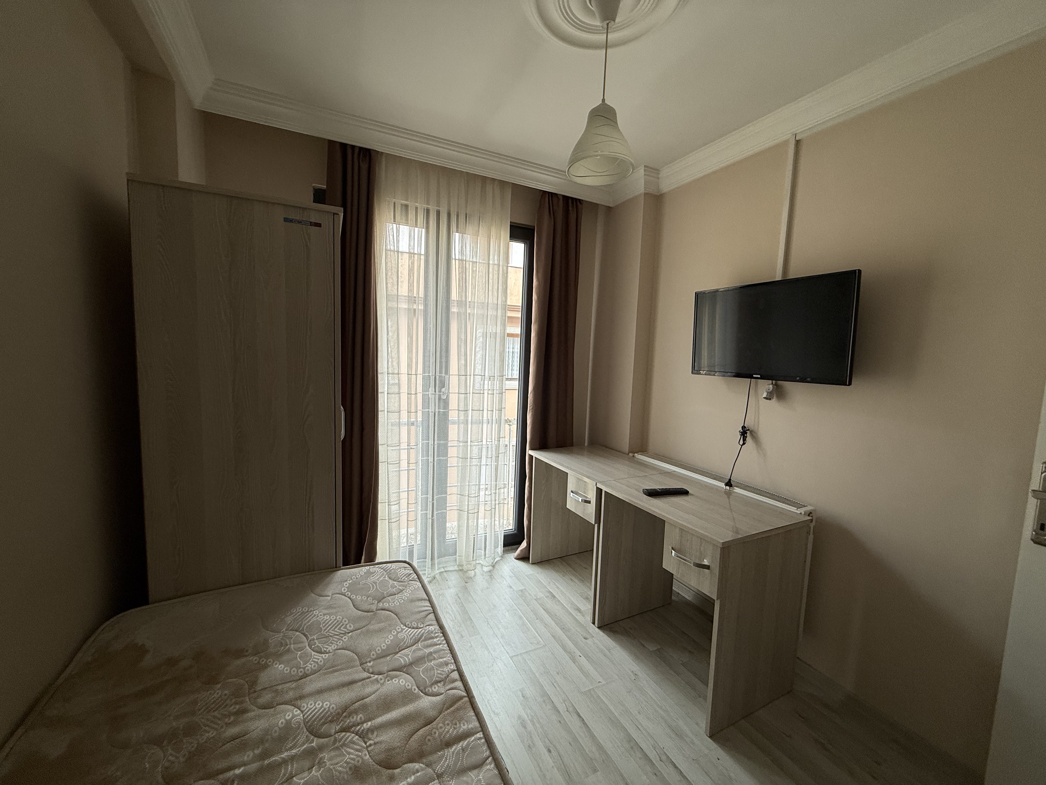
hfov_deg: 102.1
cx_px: 523
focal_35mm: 14
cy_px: 392
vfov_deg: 85.7
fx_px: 423
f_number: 2.2
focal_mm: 2.22
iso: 100
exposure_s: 1/100
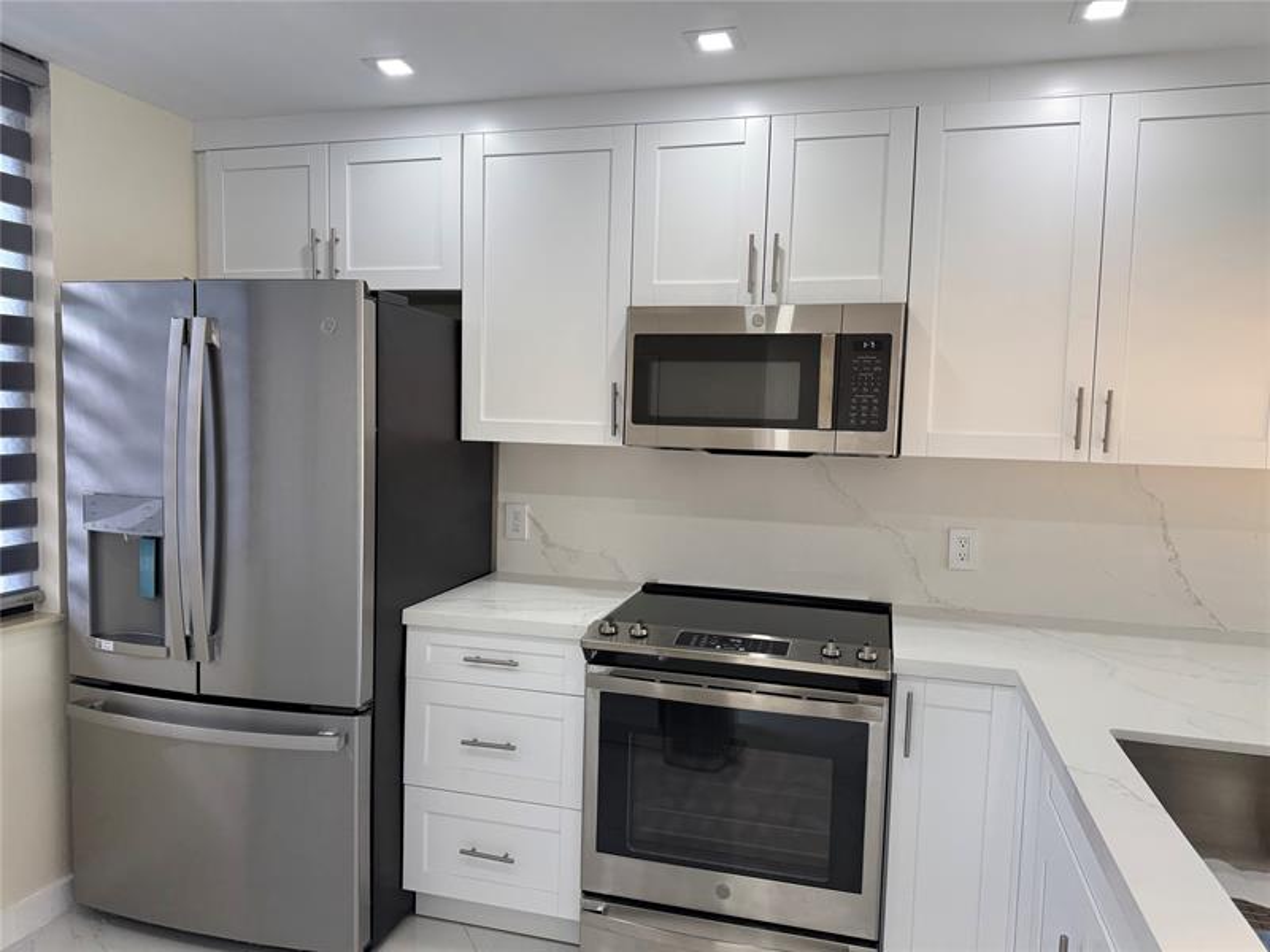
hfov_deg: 71.6
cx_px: 635
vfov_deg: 56.8
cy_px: 476
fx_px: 881
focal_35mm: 24
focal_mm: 6.76
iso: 64
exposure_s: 1/120
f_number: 1.78
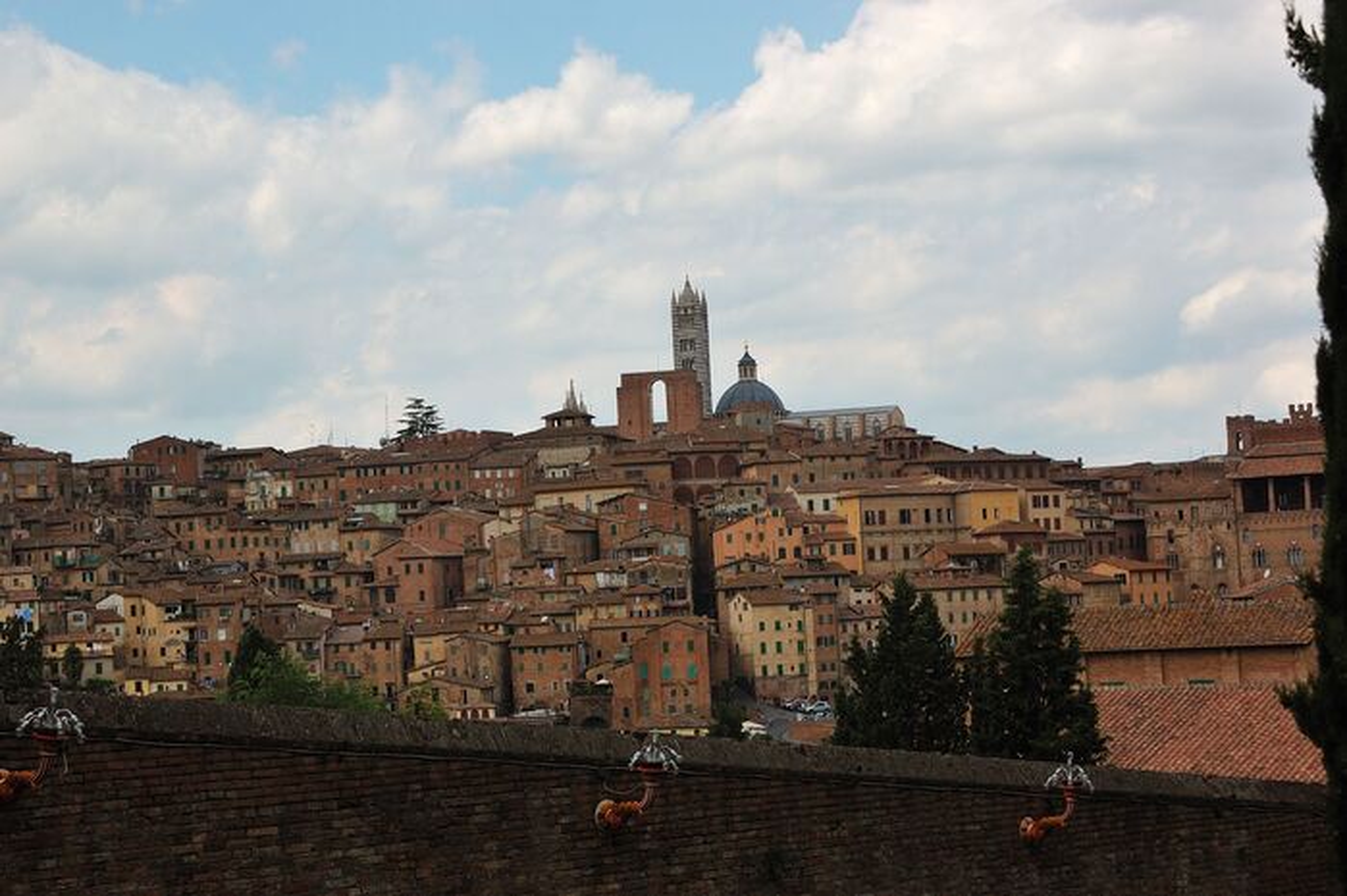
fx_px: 2804
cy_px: 448
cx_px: 674
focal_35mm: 75
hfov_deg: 27.0
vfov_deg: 18.2
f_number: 5.6
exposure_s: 1/1600
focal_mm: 50
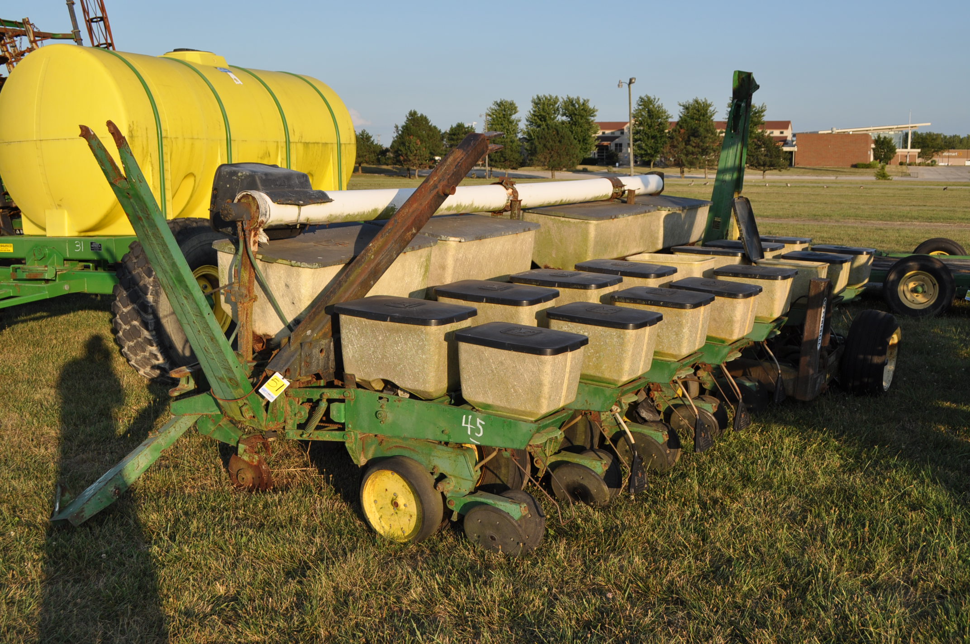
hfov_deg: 49.6
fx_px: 1050
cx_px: 485
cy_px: 322
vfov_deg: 34.1
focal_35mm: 39
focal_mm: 26
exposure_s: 1/250
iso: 200
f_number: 8
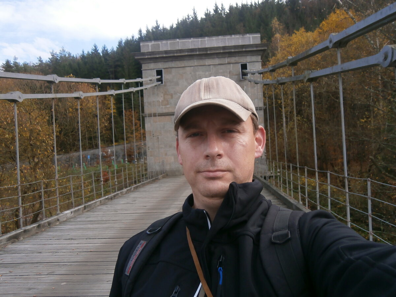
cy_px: 148
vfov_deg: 53.1
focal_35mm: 26
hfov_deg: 67.3
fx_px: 297
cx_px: 198
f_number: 2.8
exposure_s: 1/400
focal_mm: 4.7
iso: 80
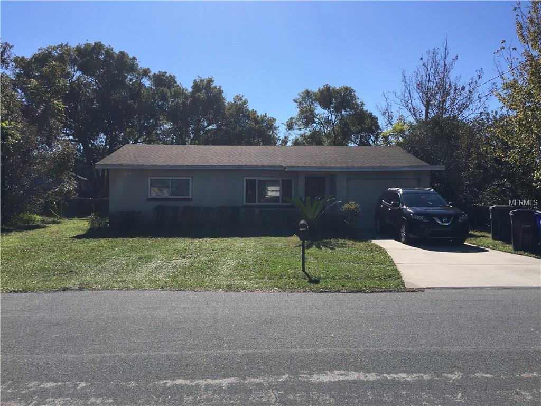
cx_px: 270
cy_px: 203
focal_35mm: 29
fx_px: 453
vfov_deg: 48.2
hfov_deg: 61.7
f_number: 2.2
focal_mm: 4.15
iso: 25
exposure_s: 1/2024
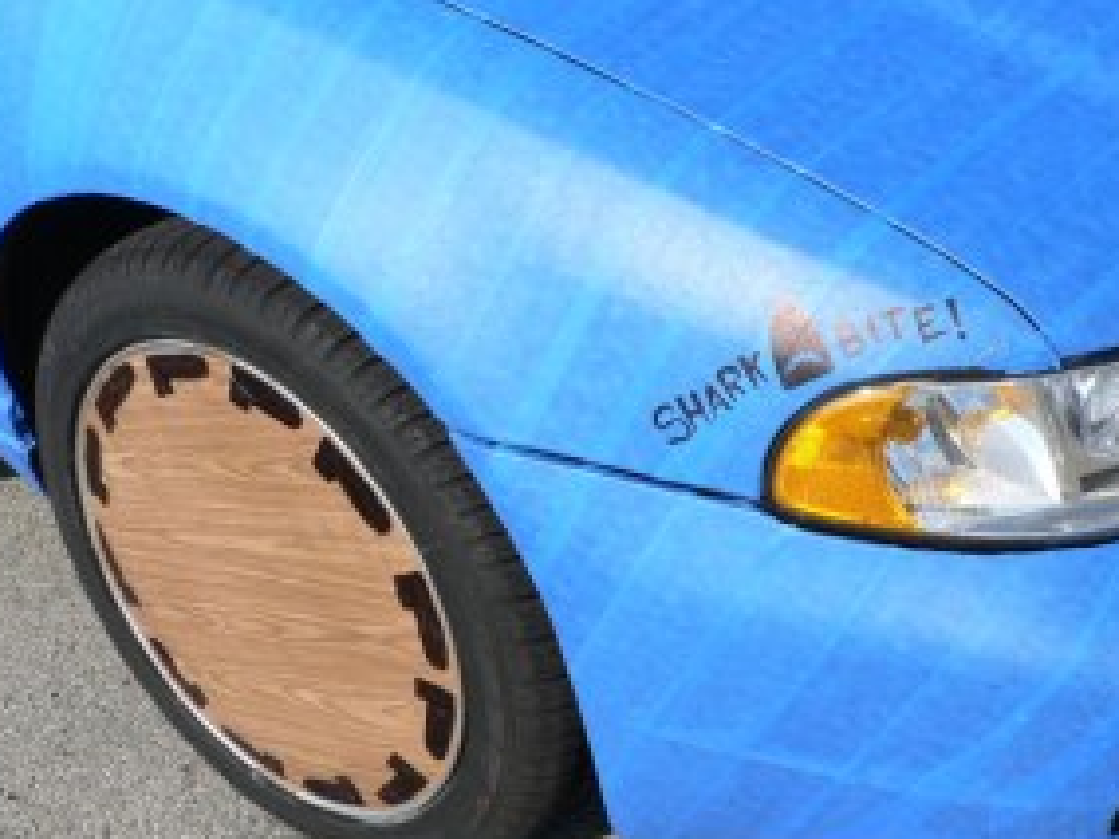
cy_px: 530
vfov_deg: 25.6
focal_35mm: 57
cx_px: 638
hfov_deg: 33.7
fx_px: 1843
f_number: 5
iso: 80
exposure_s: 1/400
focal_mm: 6
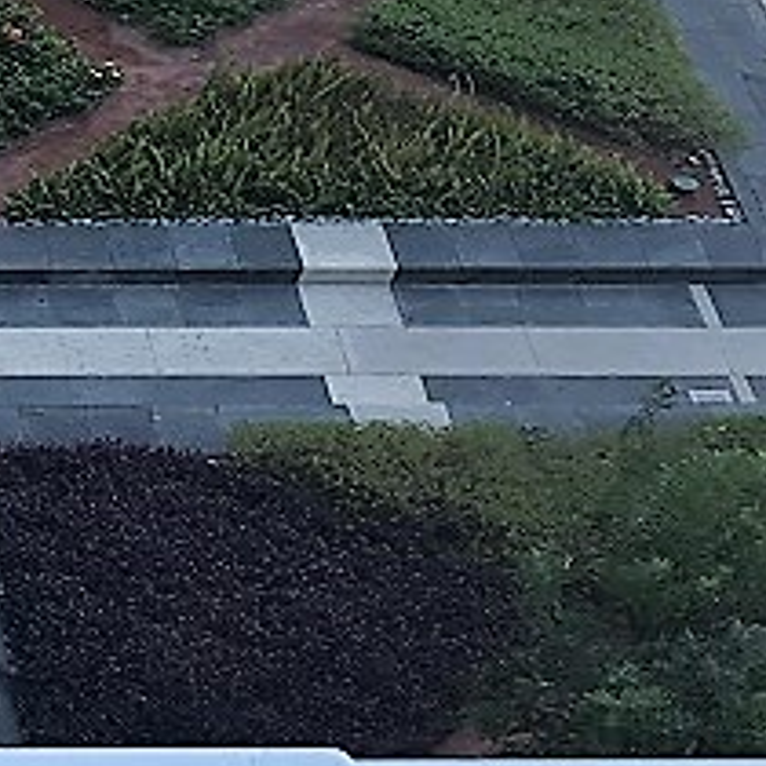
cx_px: -452
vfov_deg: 13.5
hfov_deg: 13.0
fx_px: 3129
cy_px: -190
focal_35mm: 125
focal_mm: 4.15
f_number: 2.2
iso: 25
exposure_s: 1/712
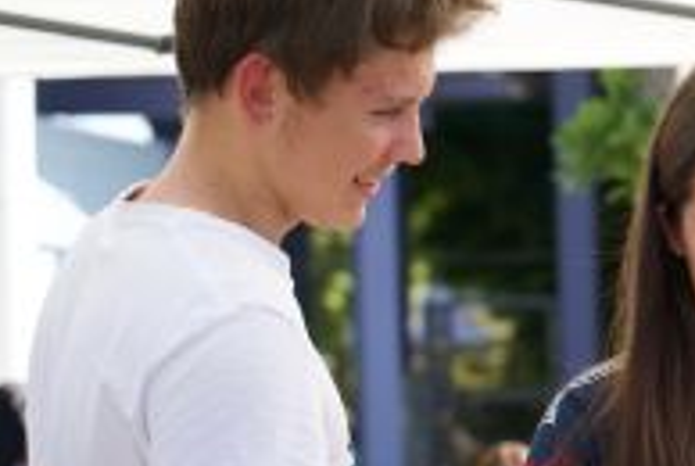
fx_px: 4176
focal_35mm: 216
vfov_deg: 6.4
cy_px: 470
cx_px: 863
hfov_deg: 9.4
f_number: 4
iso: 500
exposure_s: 1/1600
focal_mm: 70
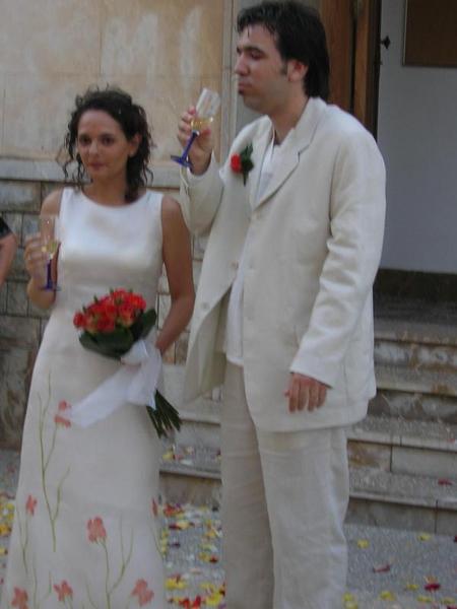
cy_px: 304
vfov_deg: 18.2
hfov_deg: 13.7
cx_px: 228
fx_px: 1901
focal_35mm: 108
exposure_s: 1/30
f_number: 4.7
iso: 123
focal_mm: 14.1
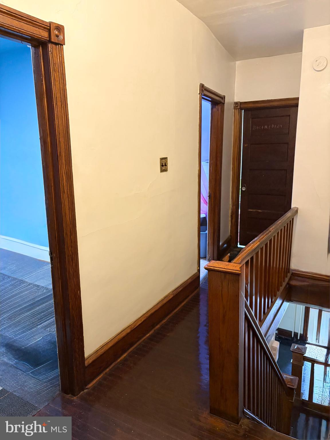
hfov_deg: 53.1
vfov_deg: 67.3
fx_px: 330
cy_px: 220
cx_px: 165
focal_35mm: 26
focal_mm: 5.96
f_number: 1.6
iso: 400
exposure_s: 1/40
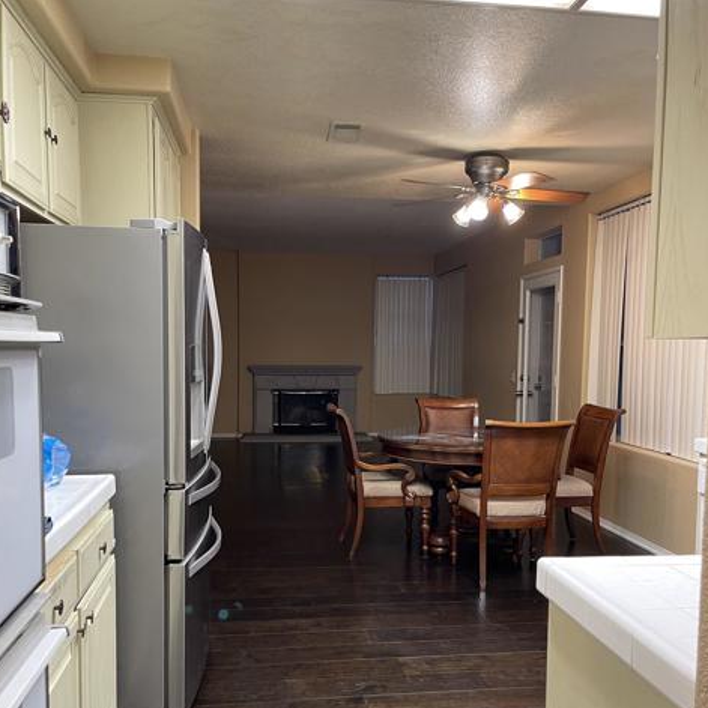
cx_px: 353
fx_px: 694
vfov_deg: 53.8
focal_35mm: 30
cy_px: 406
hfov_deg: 54.0
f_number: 1.6
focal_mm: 5.1
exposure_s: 1/60
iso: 200
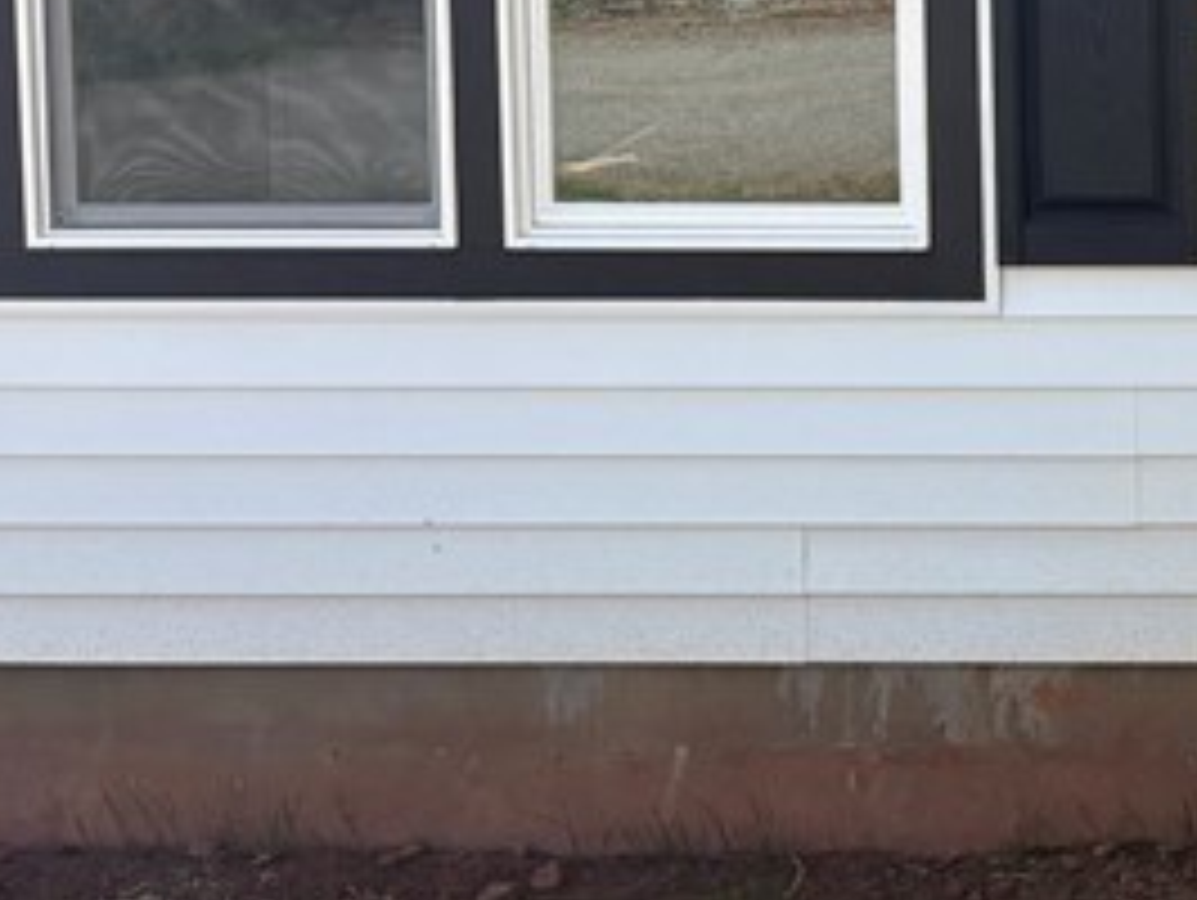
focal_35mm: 100
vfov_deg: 14.5
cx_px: 2187
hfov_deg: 16.3
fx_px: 3461
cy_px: -54
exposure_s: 1/1081
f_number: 1.6
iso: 50
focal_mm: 5.96
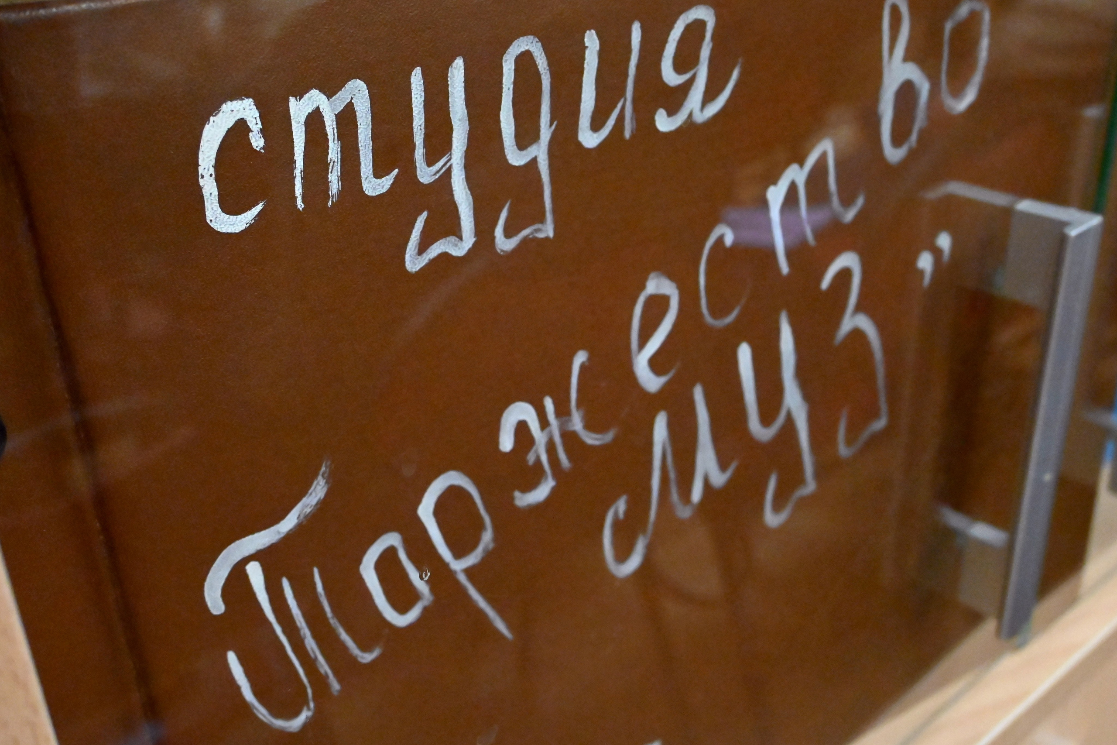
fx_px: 1070
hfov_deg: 55.1
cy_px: 372
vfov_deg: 38.4
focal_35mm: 34
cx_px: 558
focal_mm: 23
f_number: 5.6
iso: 4000
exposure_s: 1/200
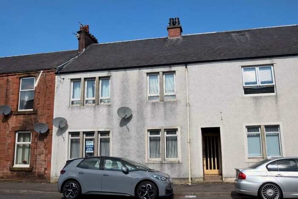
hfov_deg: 57.2
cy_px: 100
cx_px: 149
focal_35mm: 33
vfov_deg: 40.0
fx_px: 273
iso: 200
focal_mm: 22
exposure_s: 1/400
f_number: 10
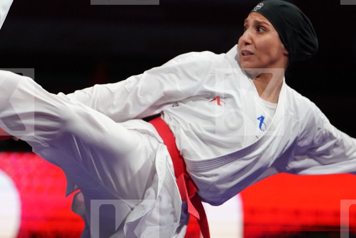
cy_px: 102
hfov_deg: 5.6
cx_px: 125
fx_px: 3649
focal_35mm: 369
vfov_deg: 3.7
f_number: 2.8
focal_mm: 198
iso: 2500
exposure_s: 1/1000
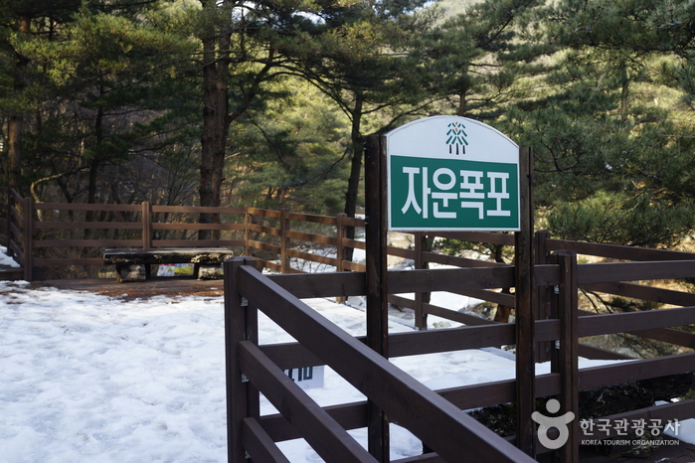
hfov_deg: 54.4
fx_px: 676
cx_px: 348
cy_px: 232
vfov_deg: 37.9
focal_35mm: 35
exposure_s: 1/100
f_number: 5
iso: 200
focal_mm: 35
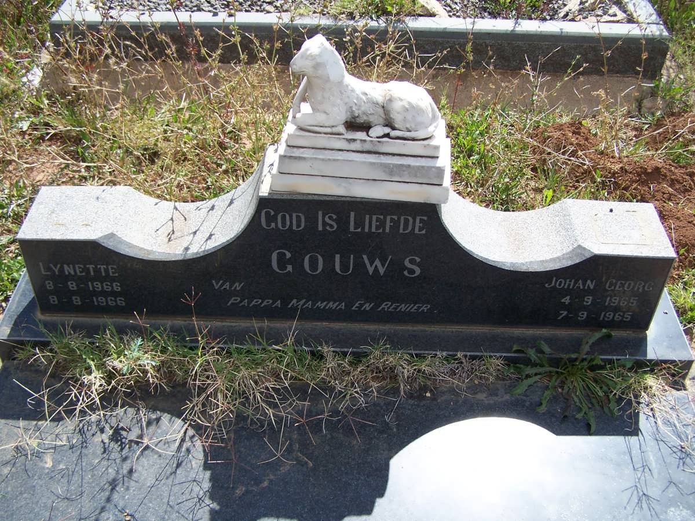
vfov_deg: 37.7
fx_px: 763
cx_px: 348
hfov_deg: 49.0
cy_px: 260
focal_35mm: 38
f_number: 2.8
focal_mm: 6.3
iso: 80
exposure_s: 1/1000
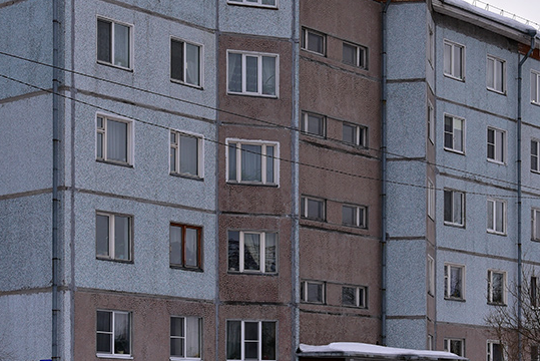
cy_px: 154
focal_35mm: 89
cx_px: 379
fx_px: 1336
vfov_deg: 15.4
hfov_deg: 22.7
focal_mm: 40
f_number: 7.1
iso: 320
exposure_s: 1/250
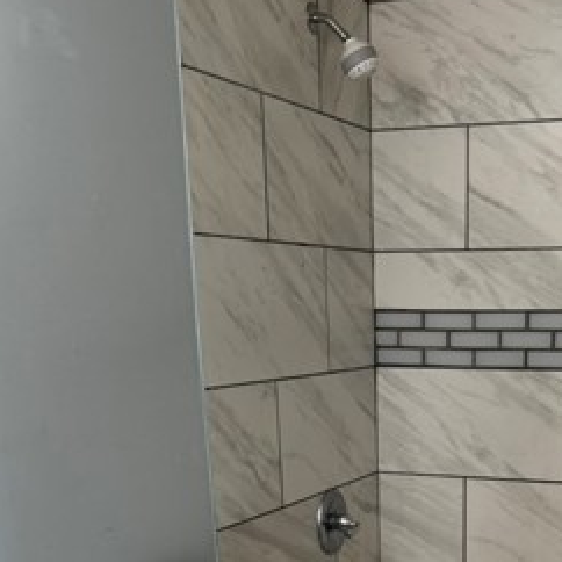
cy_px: 639
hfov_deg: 29.9
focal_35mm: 56
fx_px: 1029
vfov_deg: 27.6
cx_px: 444
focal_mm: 6.76
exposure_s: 1/60
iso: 160
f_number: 1.78
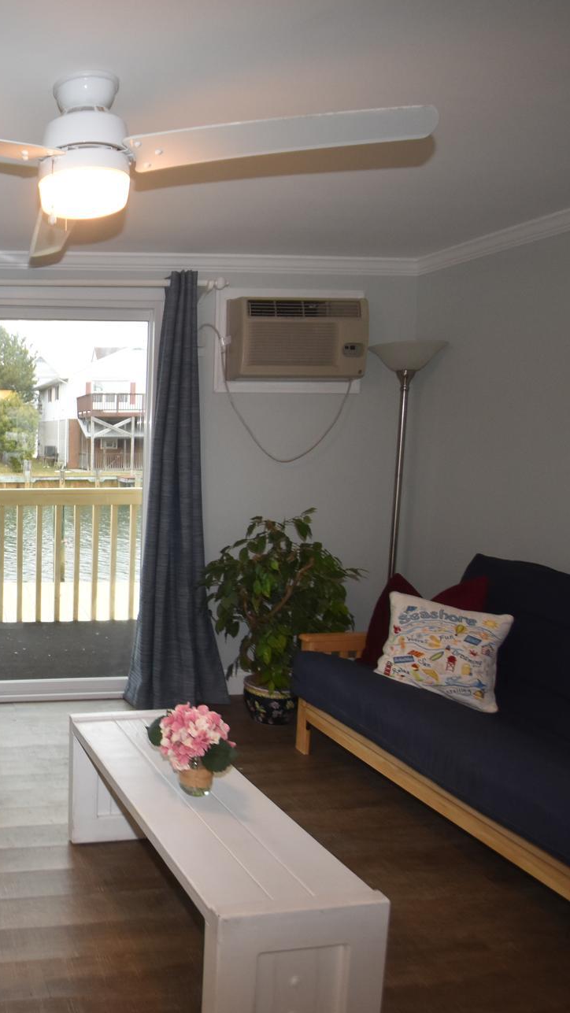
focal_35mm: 25
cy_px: 506
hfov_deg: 37.6
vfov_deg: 74.1
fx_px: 672
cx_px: -72
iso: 800
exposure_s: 1/125
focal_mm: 10
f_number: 5.6
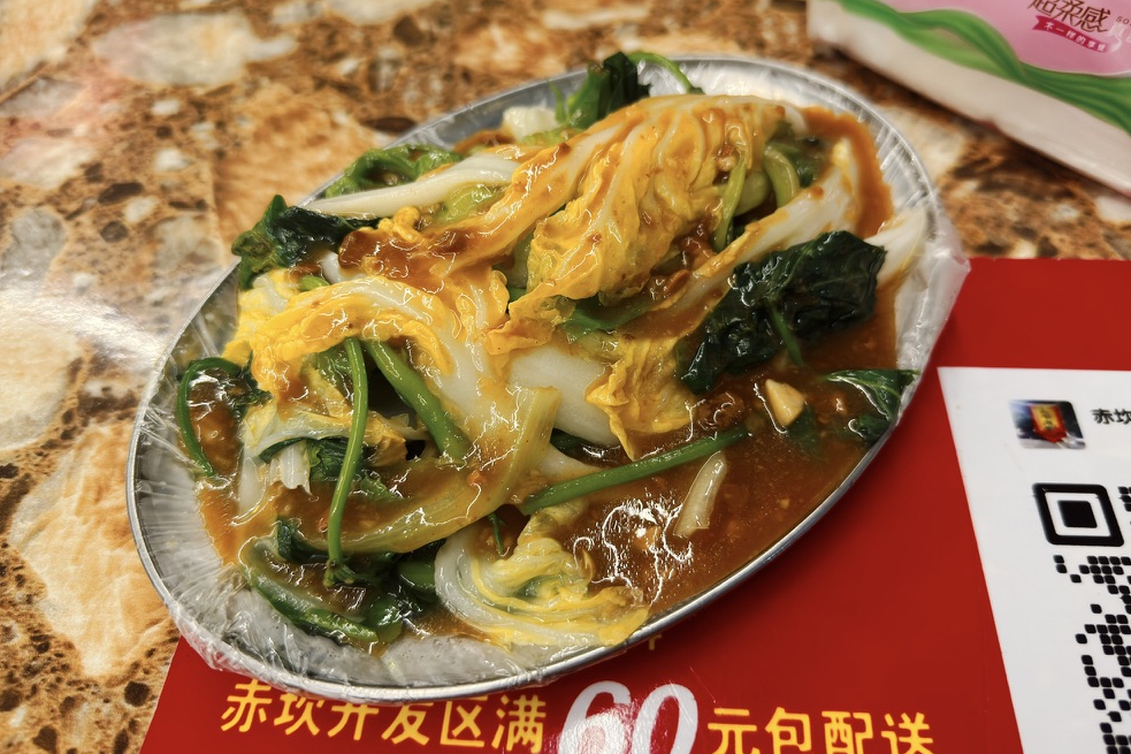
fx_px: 817
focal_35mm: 26
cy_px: 355
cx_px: 584
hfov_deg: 69.4
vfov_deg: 49.5
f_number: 1.78
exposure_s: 1/33
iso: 250
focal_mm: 6.76
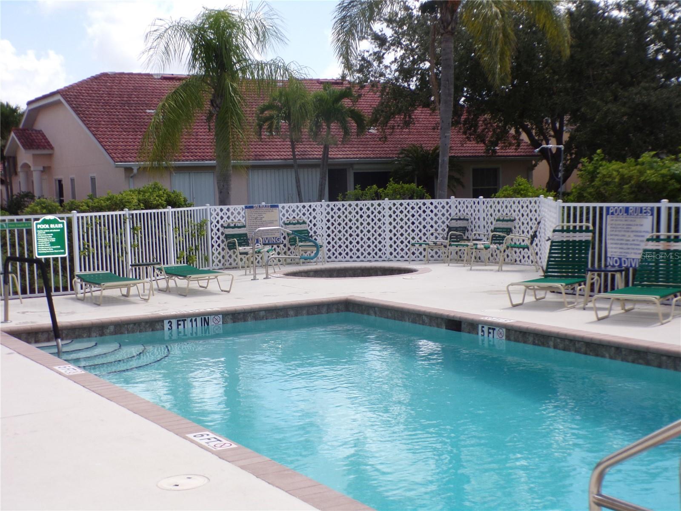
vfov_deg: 29.7
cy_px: 256
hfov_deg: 38.9
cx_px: 340
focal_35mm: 49
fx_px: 964
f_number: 5.1
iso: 80
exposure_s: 1/300
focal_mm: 8.7
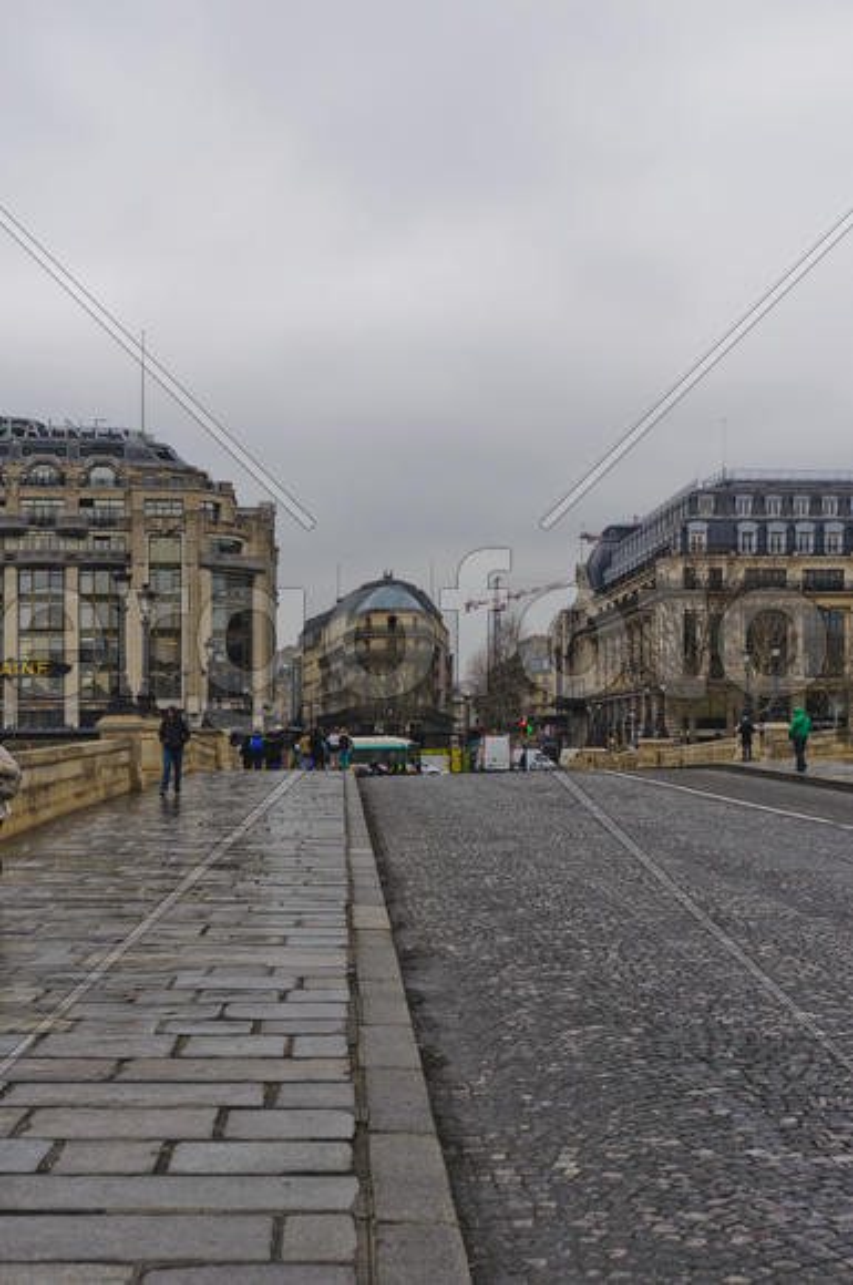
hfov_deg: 28.0
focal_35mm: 48
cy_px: 642
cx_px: 426
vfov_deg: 41.2
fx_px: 1711
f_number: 3.5
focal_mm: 32
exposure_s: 1/750
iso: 250
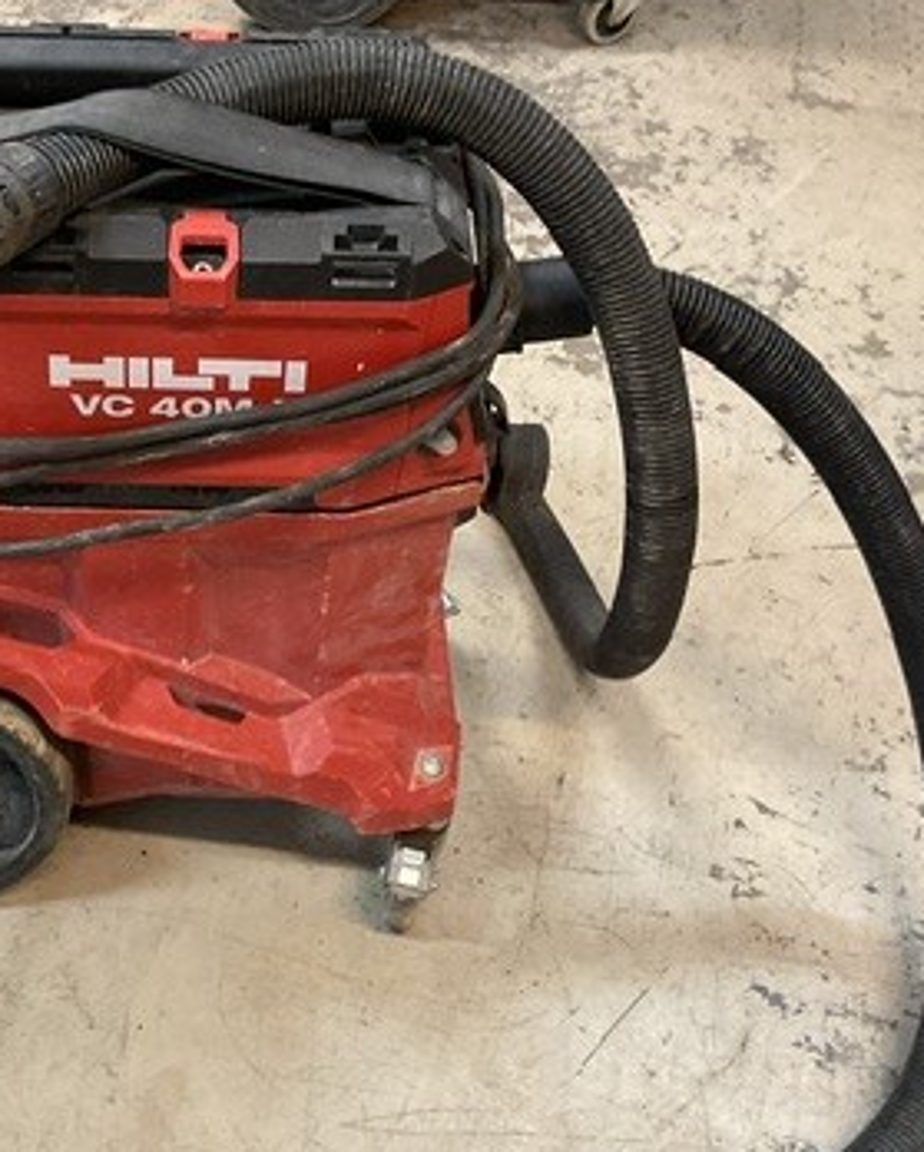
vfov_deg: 35.9
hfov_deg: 28.6
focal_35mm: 52
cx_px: 202
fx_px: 1775
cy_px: 636
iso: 200
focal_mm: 3
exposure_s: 1/50
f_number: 1.8
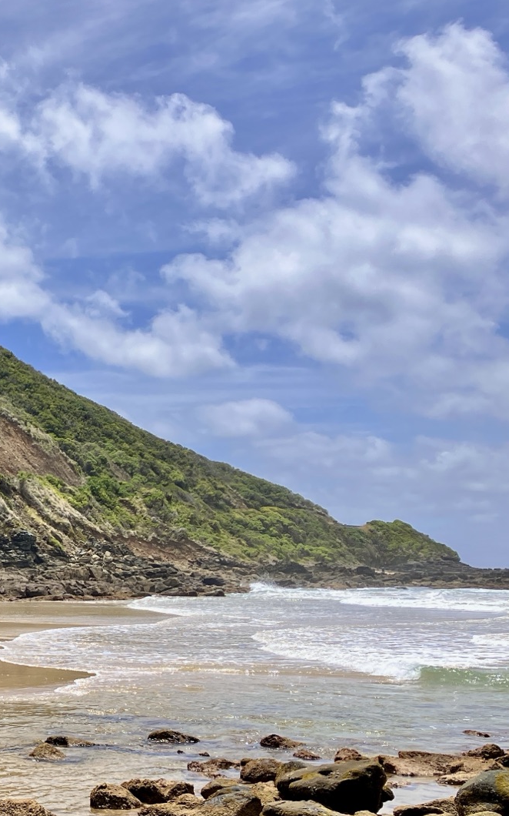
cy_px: 531
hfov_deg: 20.5
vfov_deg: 36.0
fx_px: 1244
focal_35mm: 56
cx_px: -201
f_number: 1.8
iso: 32
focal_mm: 3.99
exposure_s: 1/2857
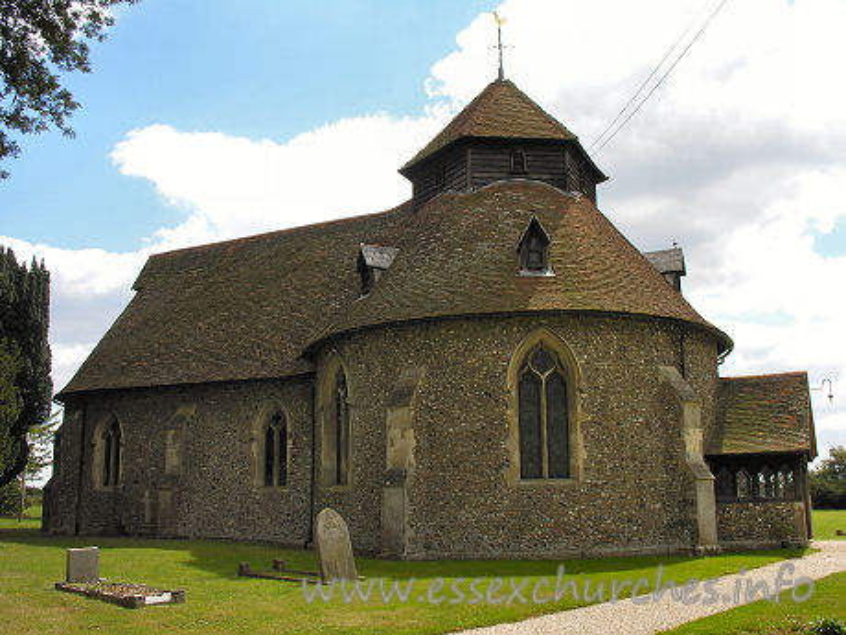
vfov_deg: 40.7
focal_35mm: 35
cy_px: 318
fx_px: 855
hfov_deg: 52.6
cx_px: 423
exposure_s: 1/166
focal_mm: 8.9
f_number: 5.6
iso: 50
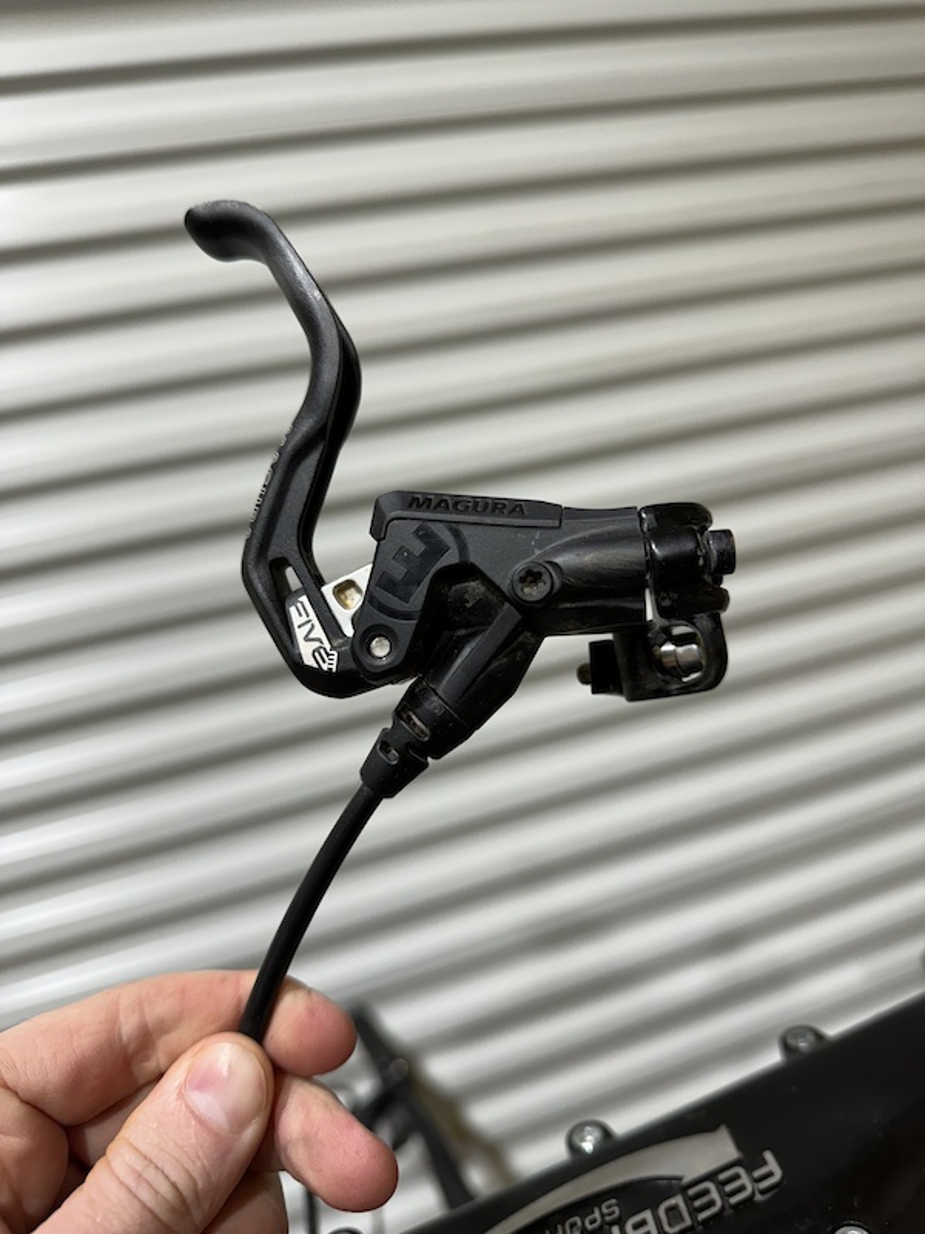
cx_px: 462
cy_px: 617
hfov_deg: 56.8
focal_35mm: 24
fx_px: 855
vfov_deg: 71.6
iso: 125
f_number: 1.78
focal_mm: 6.86
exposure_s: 1/120
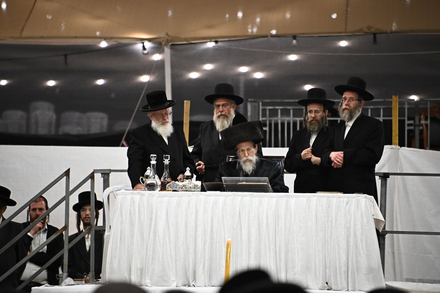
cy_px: 146
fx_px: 3665
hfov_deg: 6.9
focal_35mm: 300
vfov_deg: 4.6
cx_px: 220
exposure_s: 1/250
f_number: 5.6
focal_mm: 300
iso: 3200
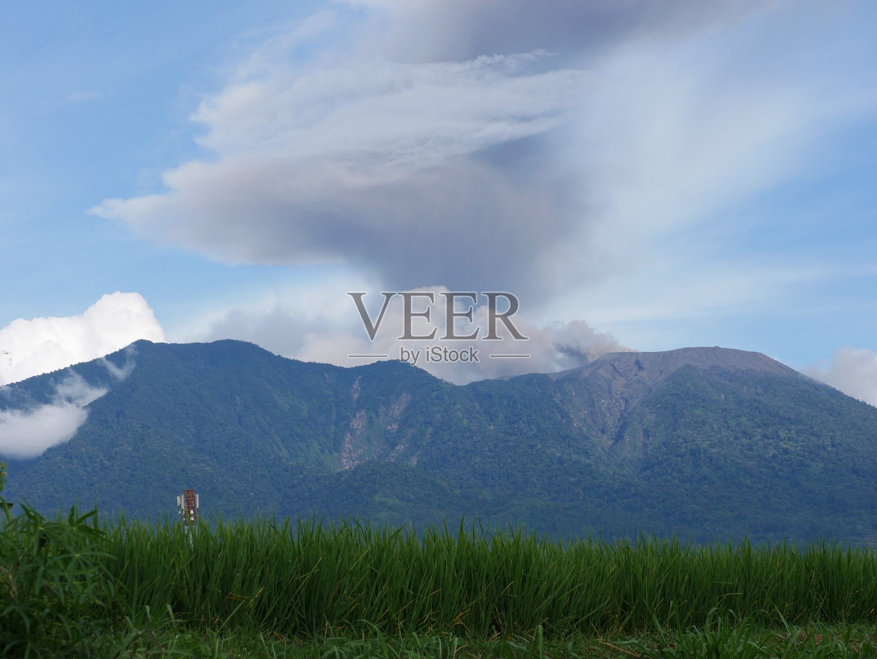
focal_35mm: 90
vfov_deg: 16.4
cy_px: 330
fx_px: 2281
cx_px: 438
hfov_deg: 21.8
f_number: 7.1
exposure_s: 1/500
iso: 200
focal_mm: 45
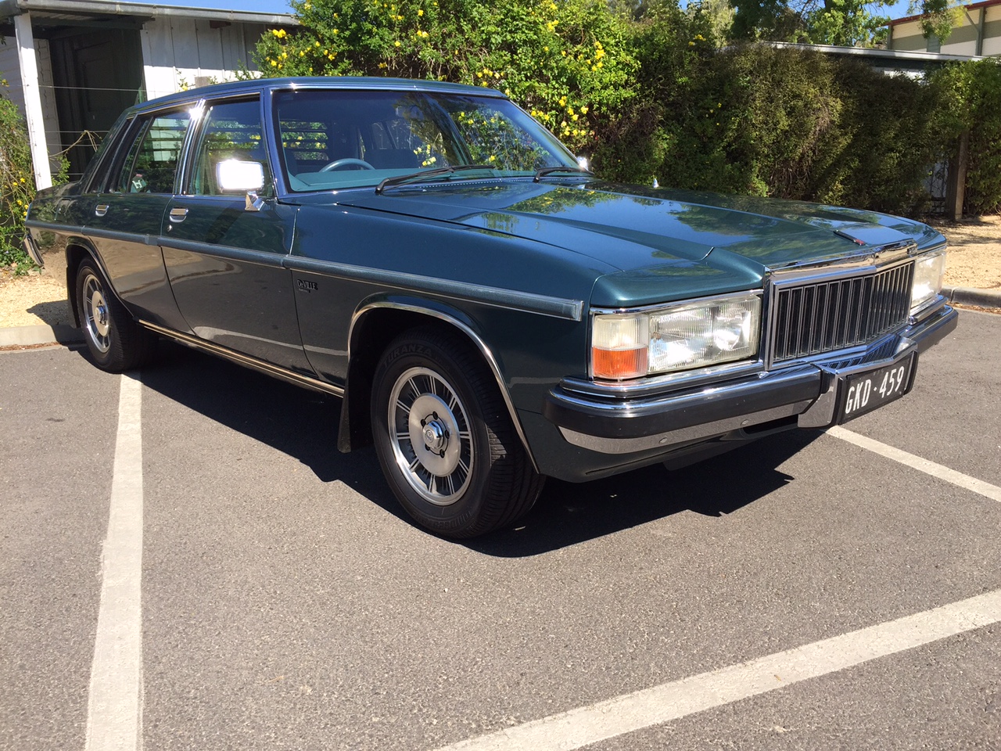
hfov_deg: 61.7
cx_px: 500
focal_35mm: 29
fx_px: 839
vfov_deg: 48.2
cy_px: 376
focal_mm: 4.15
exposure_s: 1/1014
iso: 32
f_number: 2.2
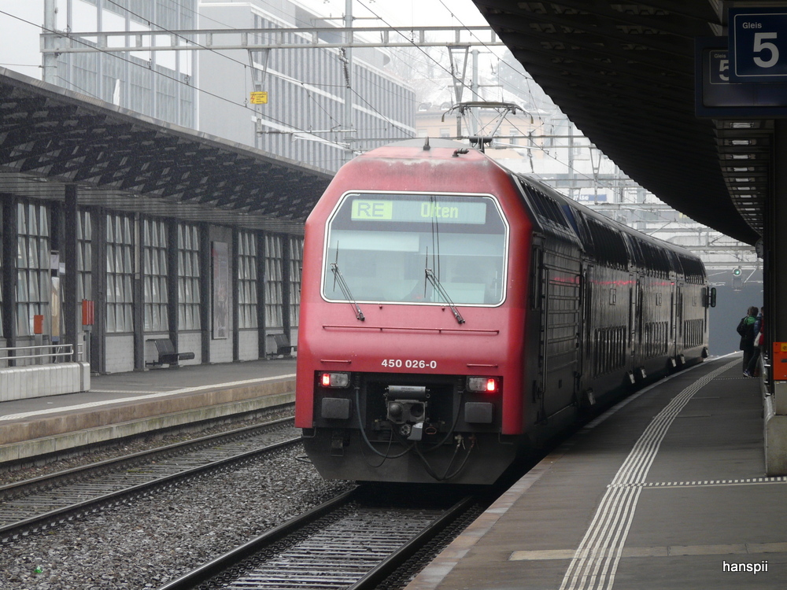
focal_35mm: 179
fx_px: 4070
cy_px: 295
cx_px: 394
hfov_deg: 11.0
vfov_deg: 8.3
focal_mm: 29.4
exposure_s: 1/100
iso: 100
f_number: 3.6
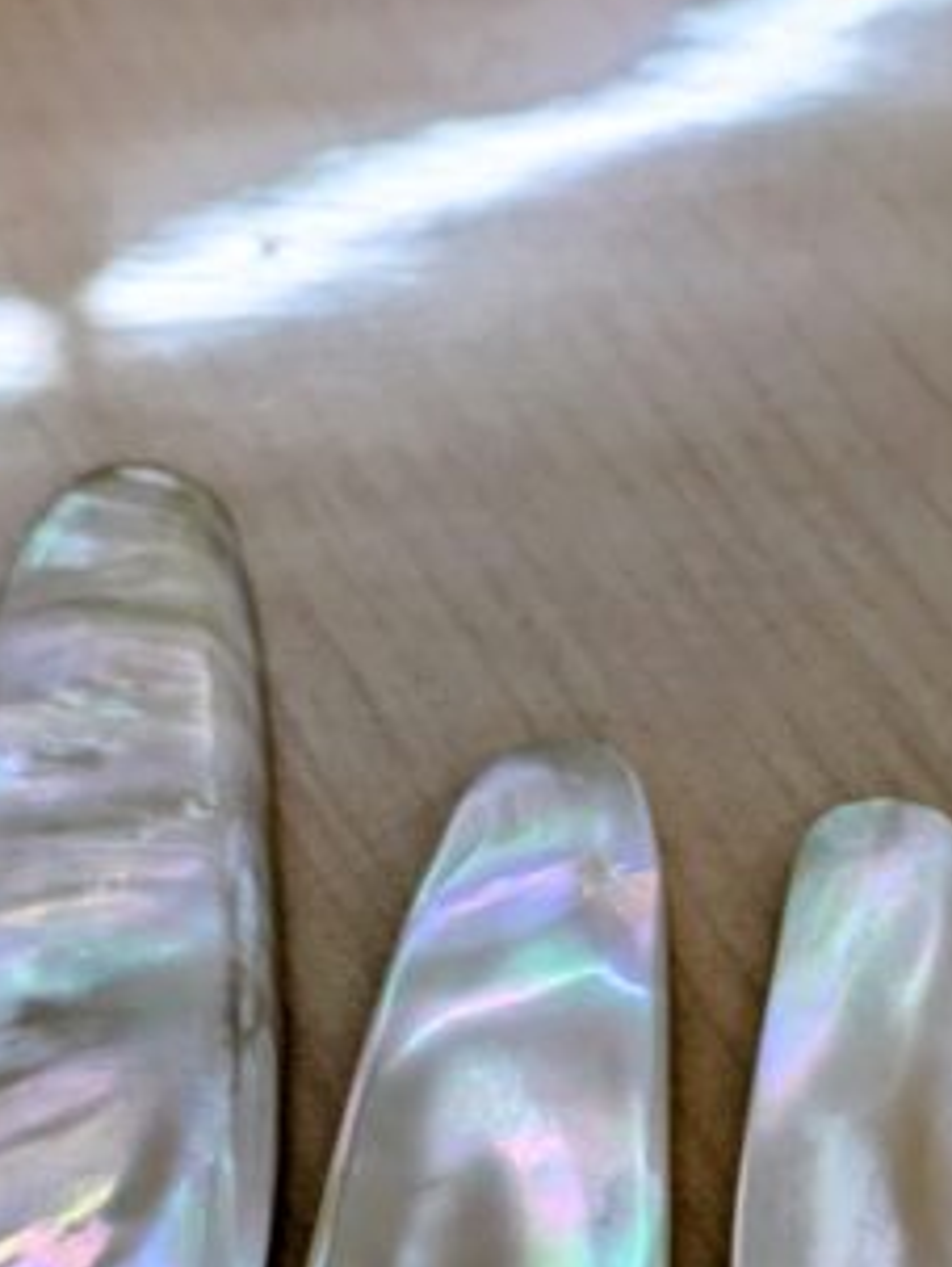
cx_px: 717
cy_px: 1275
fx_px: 3955
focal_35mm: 108
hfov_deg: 13.7
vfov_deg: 17.7
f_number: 1.89
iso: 47
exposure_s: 1/194
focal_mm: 5.43
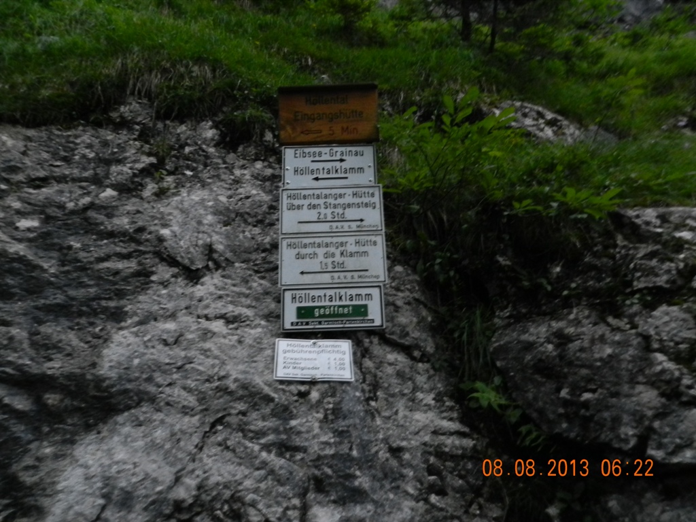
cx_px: 348
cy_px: 261
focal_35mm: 23
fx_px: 462
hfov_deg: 73.9
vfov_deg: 58.9
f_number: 3.4
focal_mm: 4
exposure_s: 1/15
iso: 450
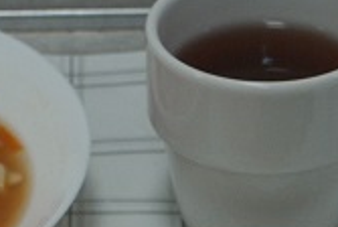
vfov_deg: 5.1
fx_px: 2511
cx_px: 77
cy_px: 397
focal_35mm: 267
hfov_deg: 7.7
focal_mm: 45
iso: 1600
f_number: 5.6
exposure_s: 1/250
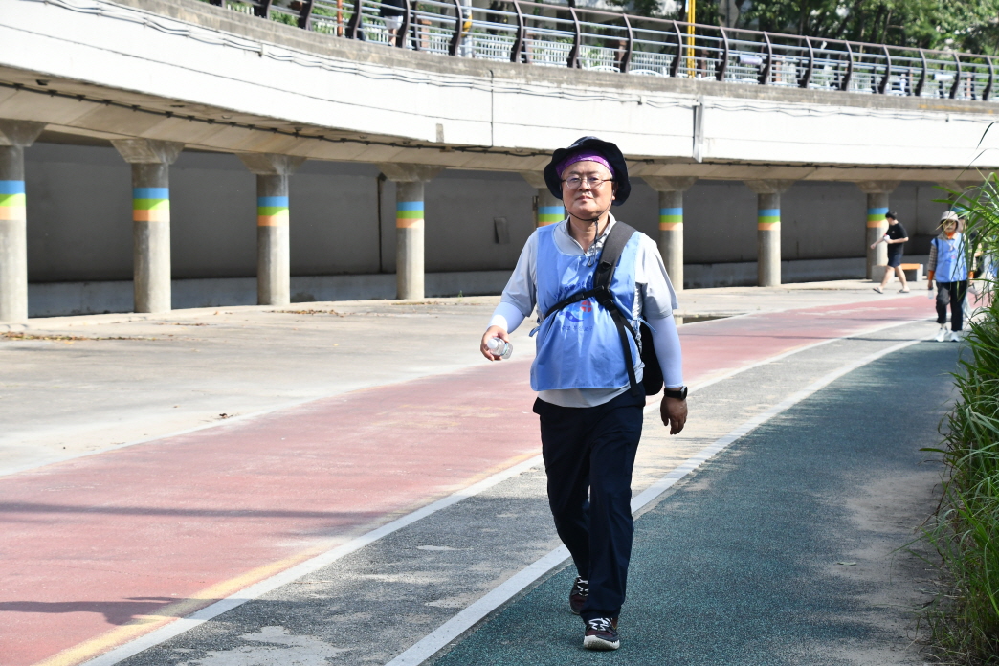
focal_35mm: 93
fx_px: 2581
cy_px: 333
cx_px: 500
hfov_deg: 21.9
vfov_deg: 14.7
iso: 800
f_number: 9
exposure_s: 1/1250
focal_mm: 62
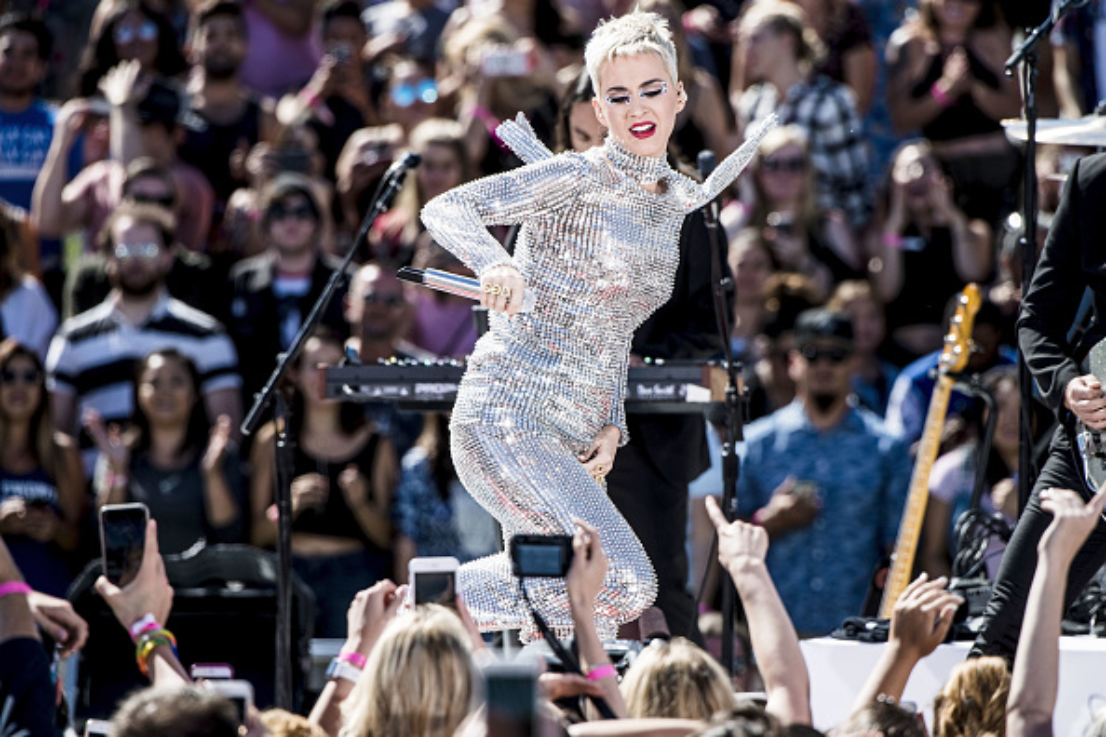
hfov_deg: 5.2
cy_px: 368
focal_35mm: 400
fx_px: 12288
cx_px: 553
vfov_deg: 3.4
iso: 400
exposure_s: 1/1250
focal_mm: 400
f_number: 6.3
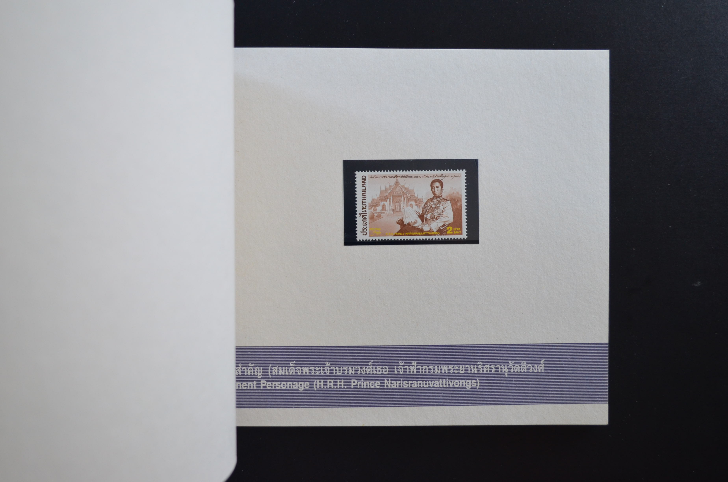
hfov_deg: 49.6
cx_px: 364
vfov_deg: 34.1
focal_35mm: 39
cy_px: 241
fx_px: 787
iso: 800
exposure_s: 1/50
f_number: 4.2
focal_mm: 26
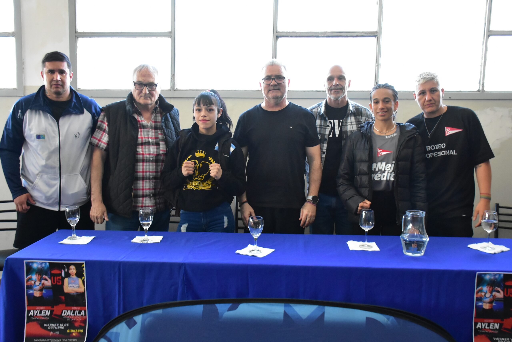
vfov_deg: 36.9
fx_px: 512
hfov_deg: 53.1
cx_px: 256
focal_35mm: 36
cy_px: 171
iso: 4000
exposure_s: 1/400
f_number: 5.6
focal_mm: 24
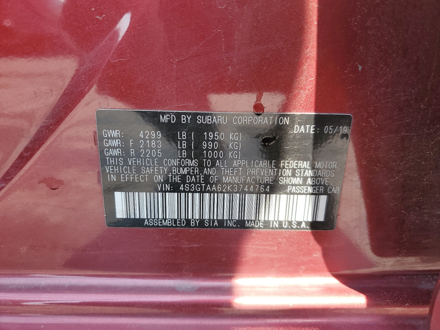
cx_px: 220
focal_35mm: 26
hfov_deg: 67.3
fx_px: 330
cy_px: 165
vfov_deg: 53.1
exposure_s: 1/303
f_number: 1.5
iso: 50
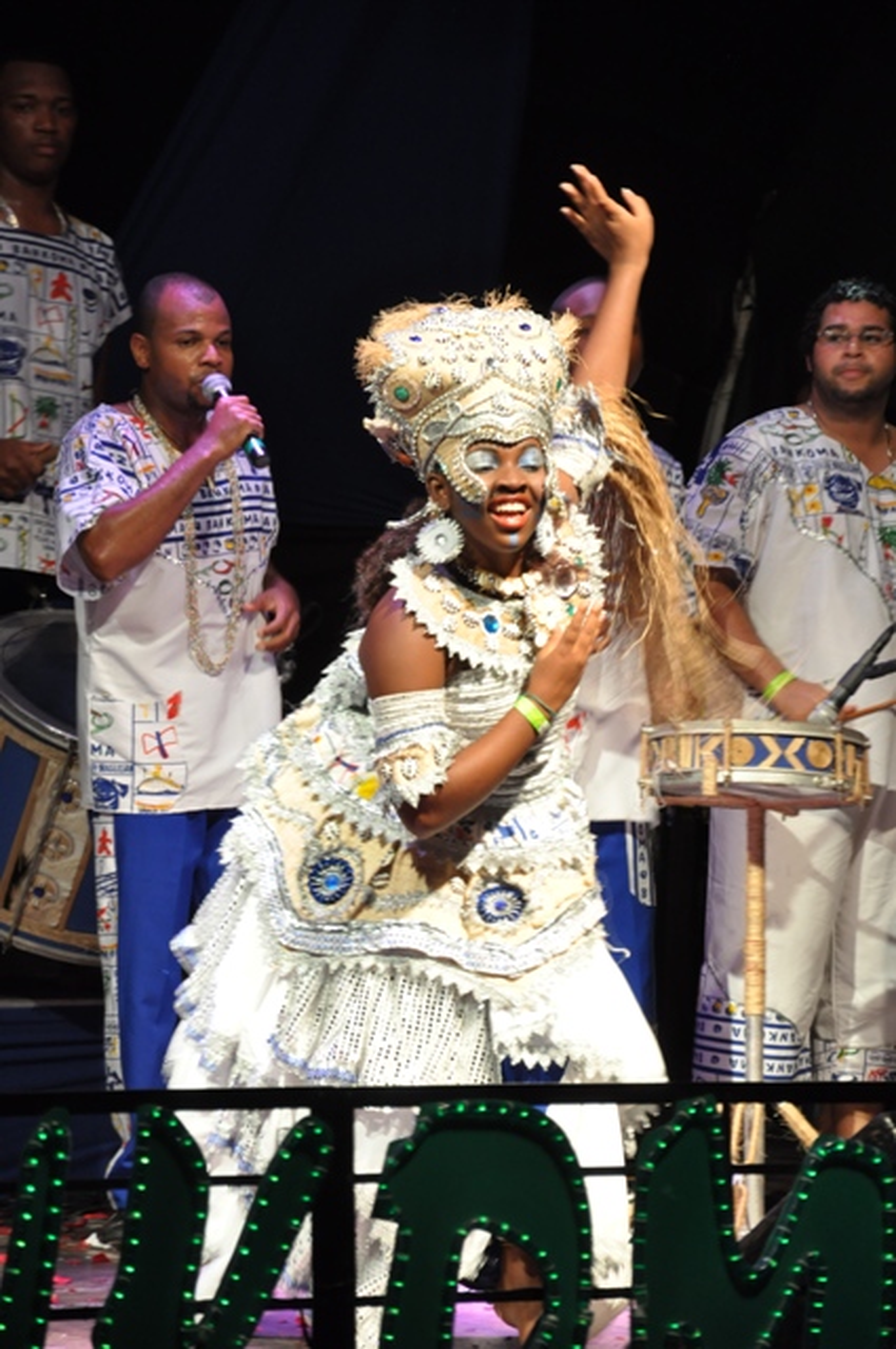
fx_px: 5896
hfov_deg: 8.7
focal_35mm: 158
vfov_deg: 13.1
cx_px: 448
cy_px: 674
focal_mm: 105
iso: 800
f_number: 5.6
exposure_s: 1/30
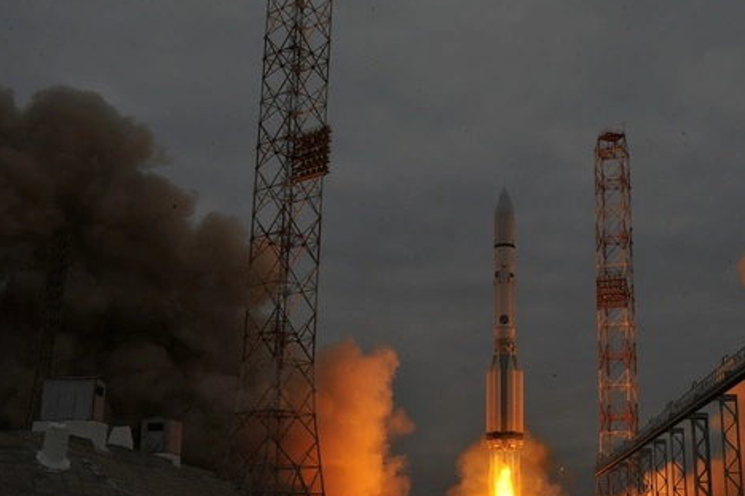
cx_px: 503
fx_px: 993
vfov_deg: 28.1
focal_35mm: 48
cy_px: 250
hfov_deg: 40.6
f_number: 22
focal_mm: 32
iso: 640
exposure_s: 1/1250
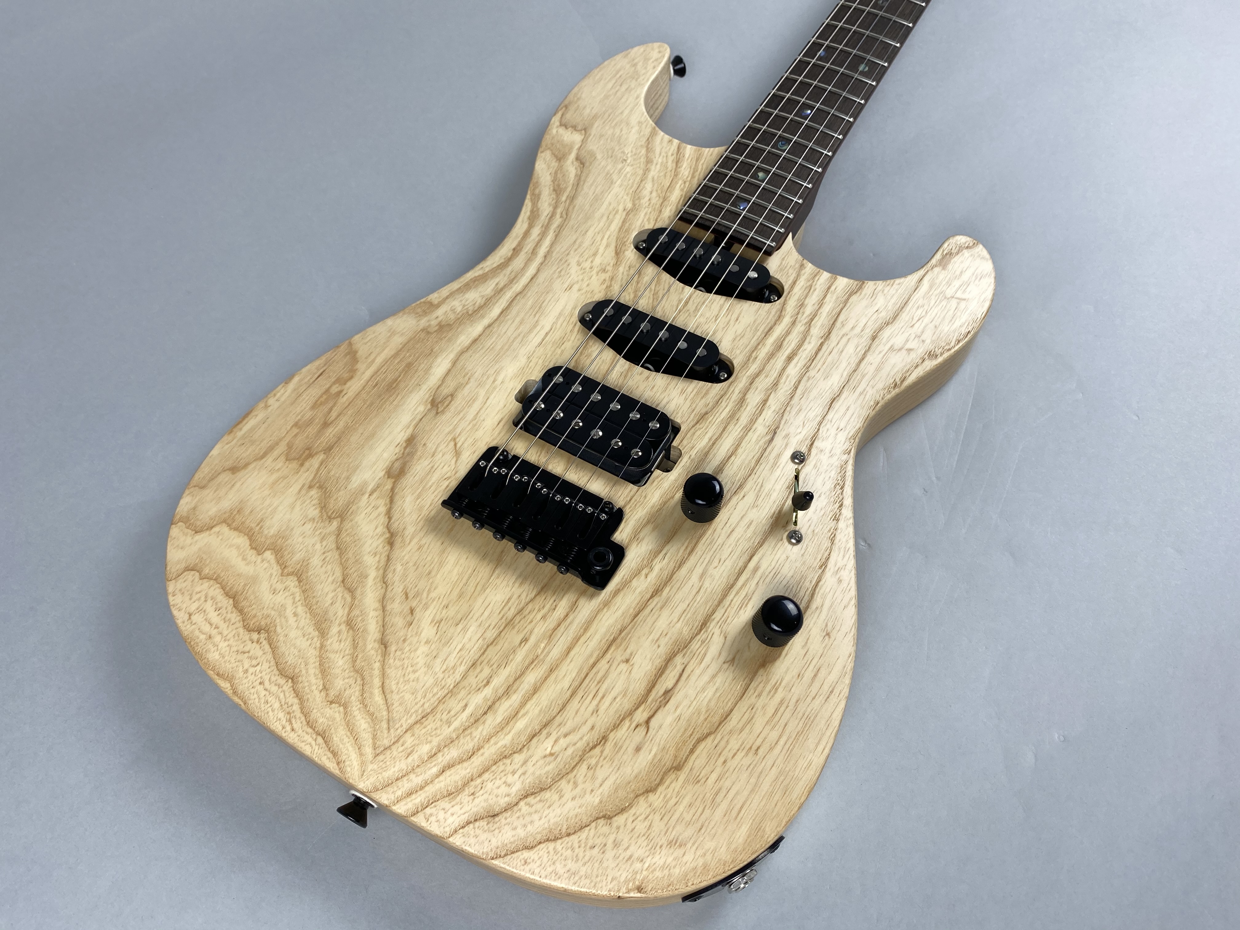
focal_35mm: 26
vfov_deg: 53.1
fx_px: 931
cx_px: 620
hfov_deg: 67.3
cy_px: 465
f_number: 1.8
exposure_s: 1/121
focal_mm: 4.25
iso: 32
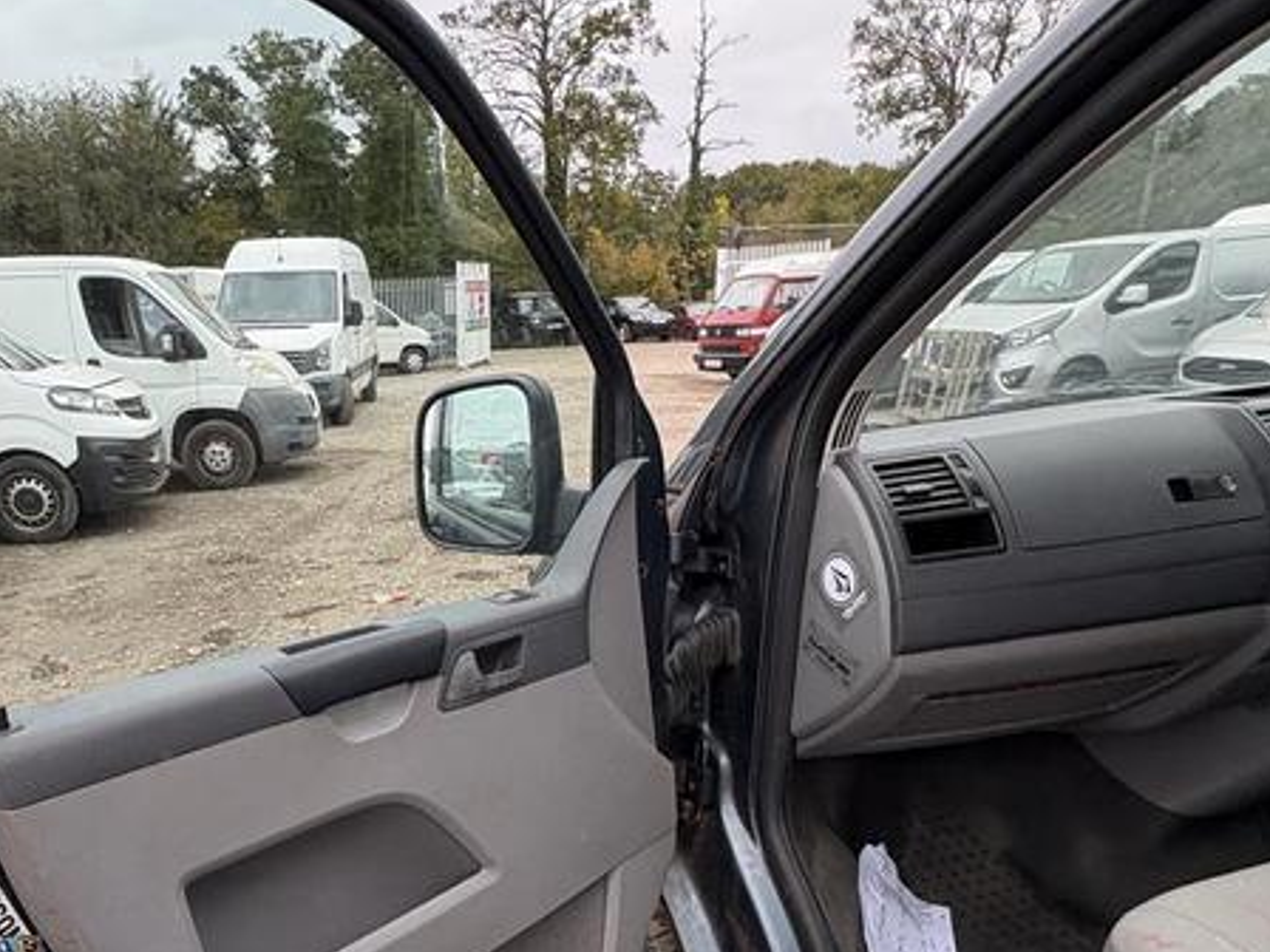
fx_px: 1027
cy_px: 691
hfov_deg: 61.9
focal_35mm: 28
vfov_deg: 48.2
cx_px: 422
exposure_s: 1/99
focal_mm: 2.22
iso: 50
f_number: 2.2
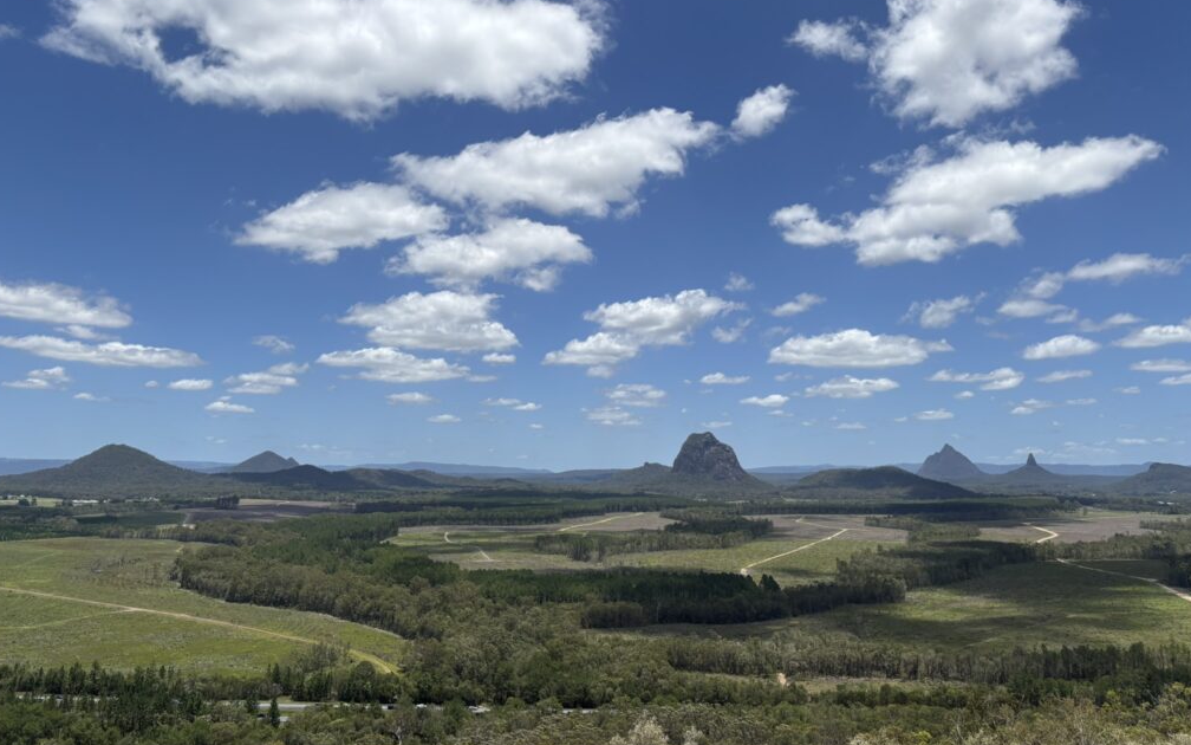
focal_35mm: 28
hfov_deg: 66.5
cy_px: 323
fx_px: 909
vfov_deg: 44.4
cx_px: 592
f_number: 1.6
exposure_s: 1/6711
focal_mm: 5.96
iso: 50
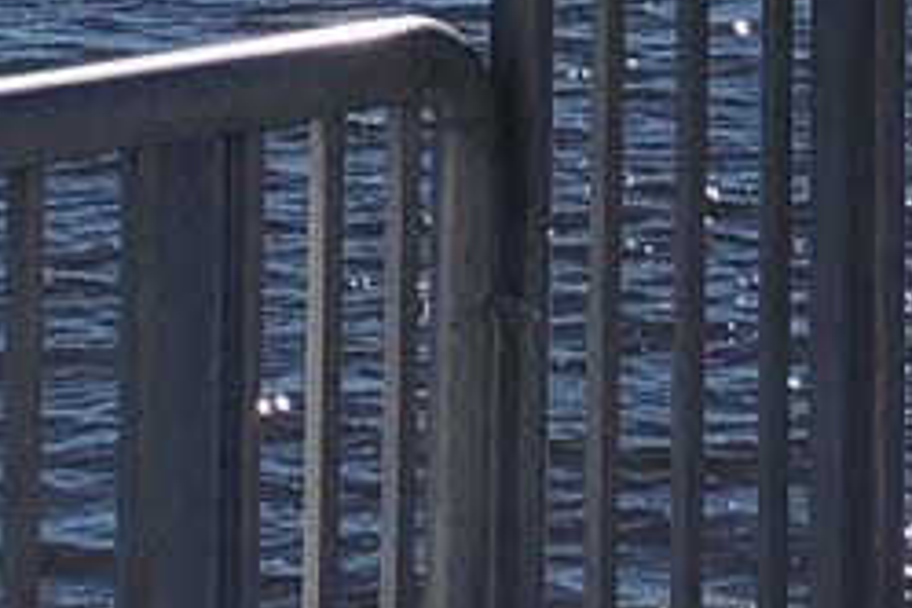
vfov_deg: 7.0
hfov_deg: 10.9
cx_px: 993
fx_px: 4737
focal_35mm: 187
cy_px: -703
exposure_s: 1/5348
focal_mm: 4
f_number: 1.8
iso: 25
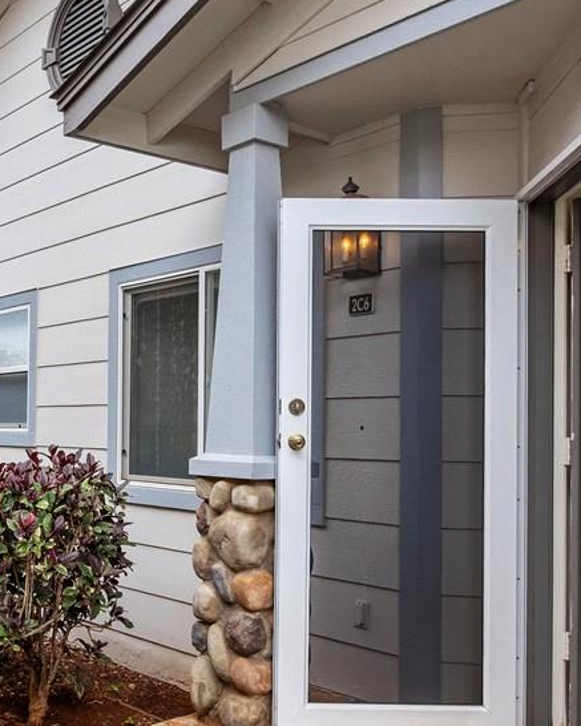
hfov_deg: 36.0
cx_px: 108
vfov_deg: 45.6
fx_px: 860
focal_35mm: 40
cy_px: 428
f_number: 4
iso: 1600
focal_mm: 7
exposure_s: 1/8000
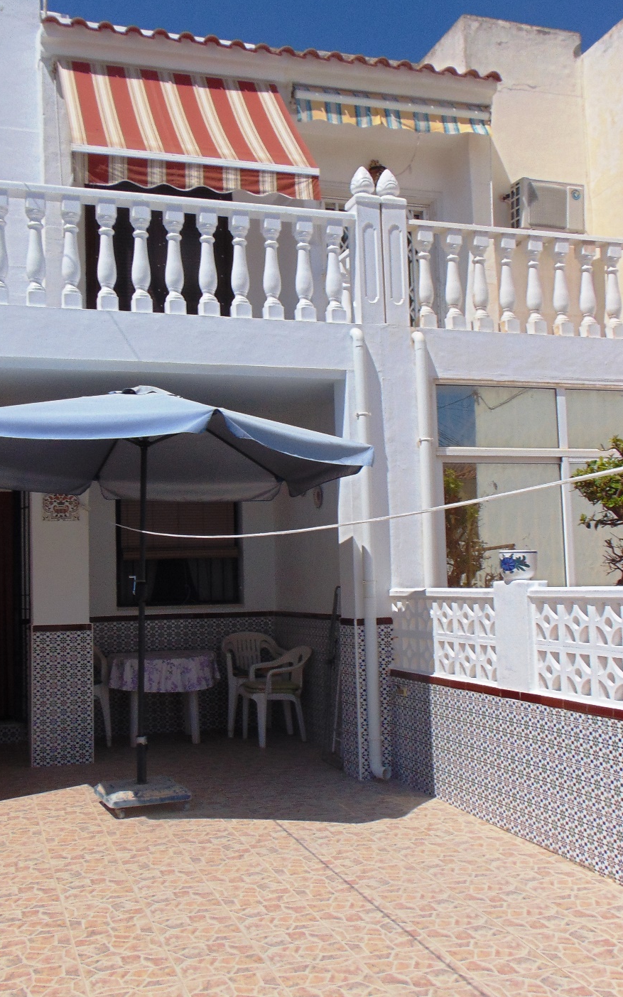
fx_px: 978
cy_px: 501
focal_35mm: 36
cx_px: 282
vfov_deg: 54.0
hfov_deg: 35.3
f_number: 7.7
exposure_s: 1/500
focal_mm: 4.5
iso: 80
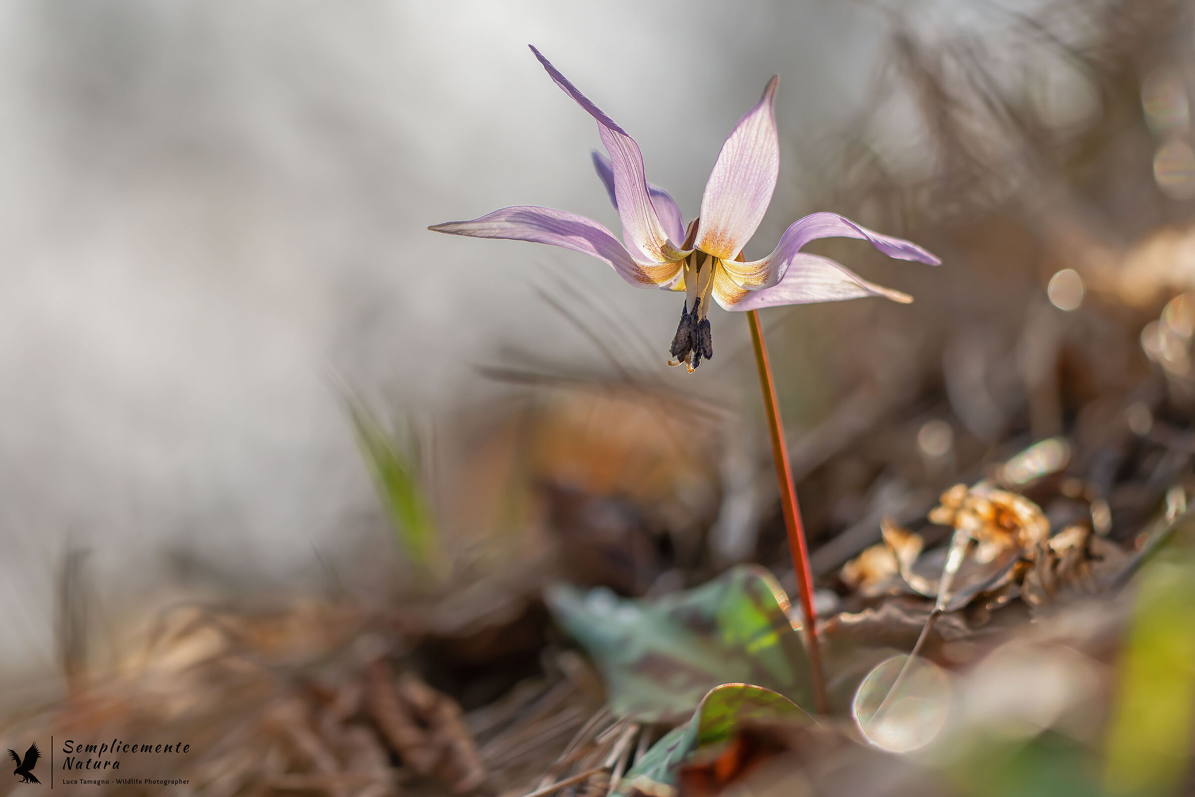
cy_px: 398
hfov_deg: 9.1
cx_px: 598
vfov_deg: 6.1
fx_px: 7468
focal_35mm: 225
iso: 320
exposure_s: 1/3200
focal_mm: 150
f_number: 4
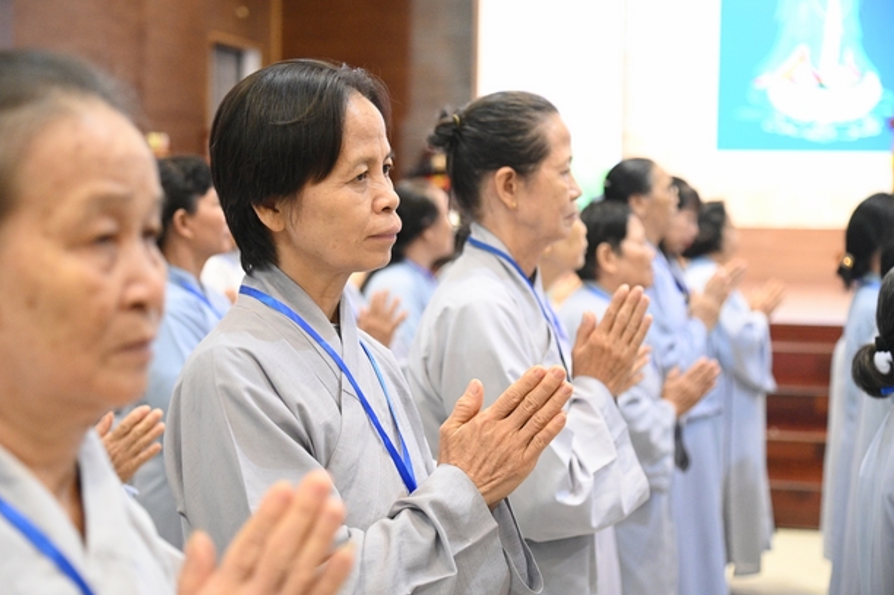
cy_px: 300
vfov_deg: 19.7
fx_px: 1712
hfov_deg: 29.3
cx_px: 444
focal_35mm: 69
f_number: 4
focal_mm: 65
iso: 8000
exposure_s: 1/250
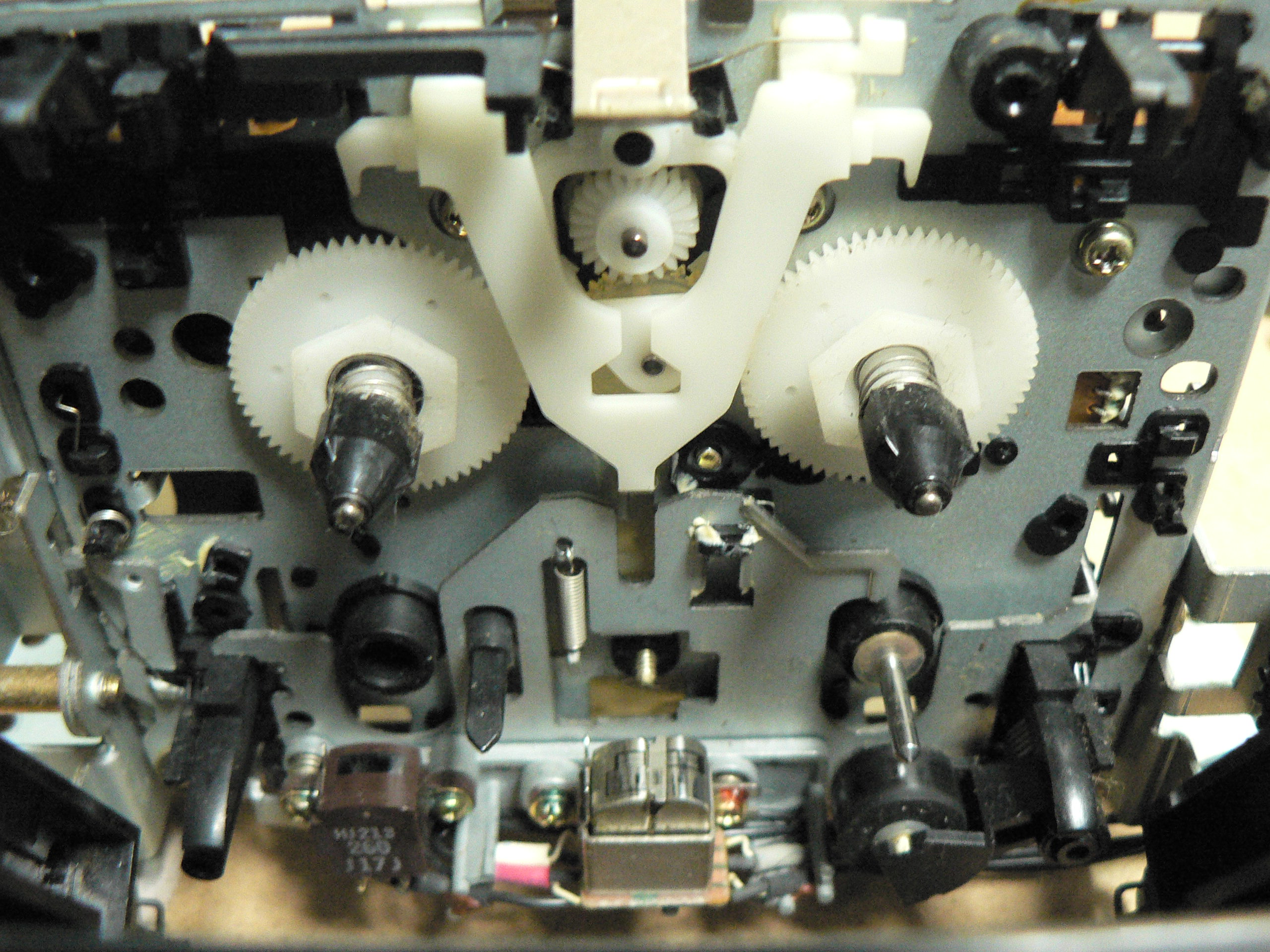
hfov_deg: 51.4
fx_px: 1321
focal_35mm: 36
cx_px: 635
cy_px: 476
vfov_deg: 39.7
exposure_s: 1/15
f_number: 2.8
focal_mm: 6
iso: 400
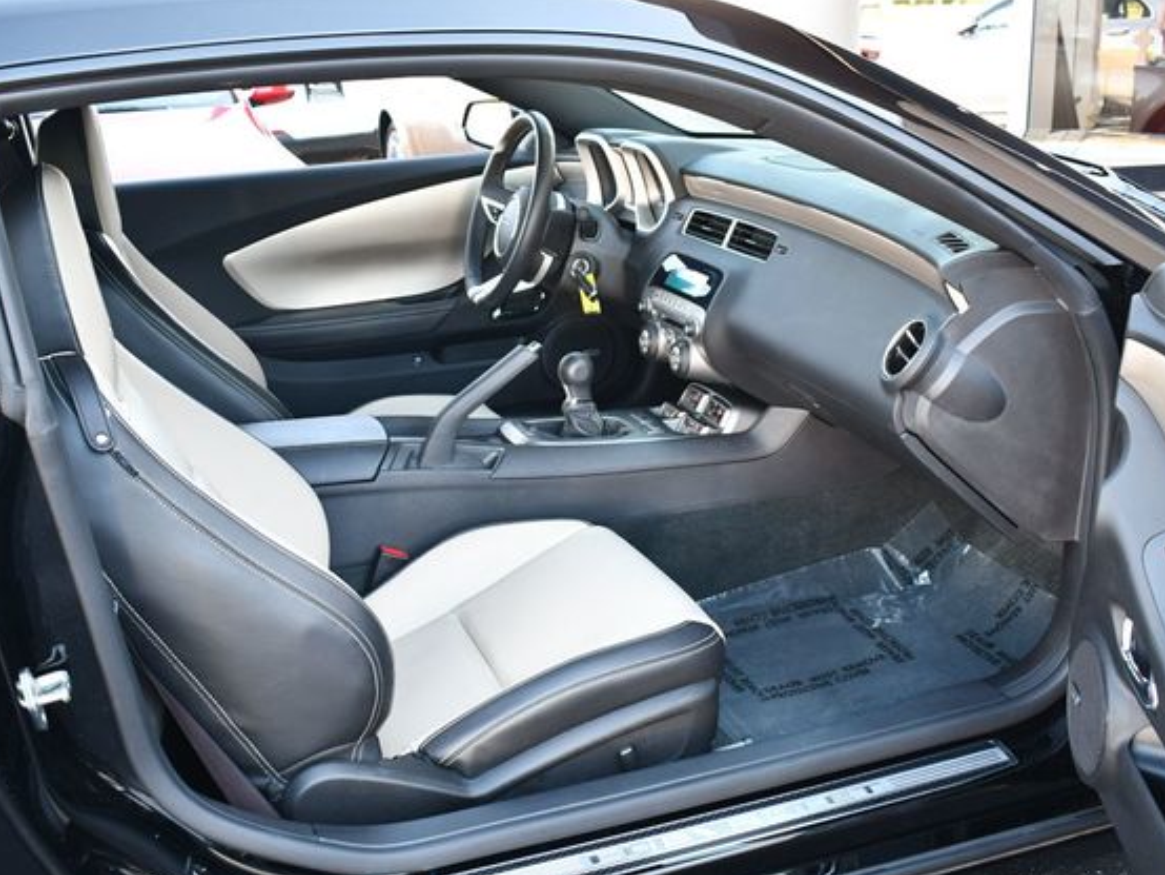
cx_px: 547
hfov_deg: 46.8
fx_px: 1347
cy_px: 444
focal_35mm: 40
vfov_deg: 36.0
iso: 800
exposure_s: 1/160
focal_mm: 18
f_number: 3.5
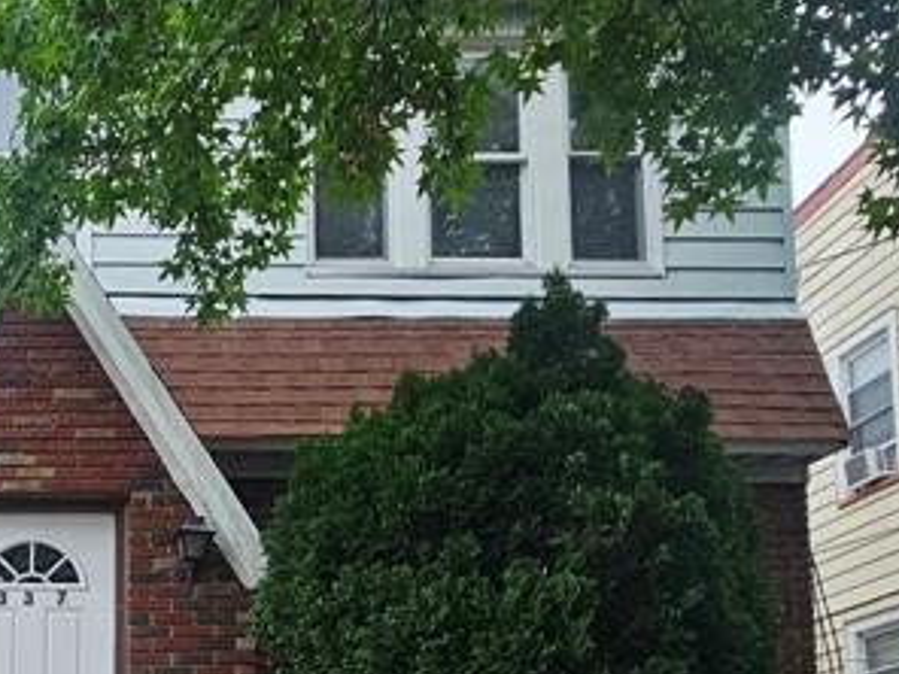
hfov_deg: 36.7
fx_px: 1169
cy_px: 771
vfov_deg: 28.7
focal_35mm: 45
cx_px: -46
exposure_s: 1/880
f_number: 2.2
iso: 50
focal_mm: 2.2
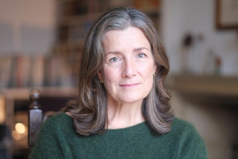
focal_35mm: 84
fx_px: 555
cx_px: 119
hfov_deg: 24.2
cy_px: 80
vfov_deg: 16.3
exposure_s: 1/75
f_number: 1.2
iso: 200
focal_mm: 56
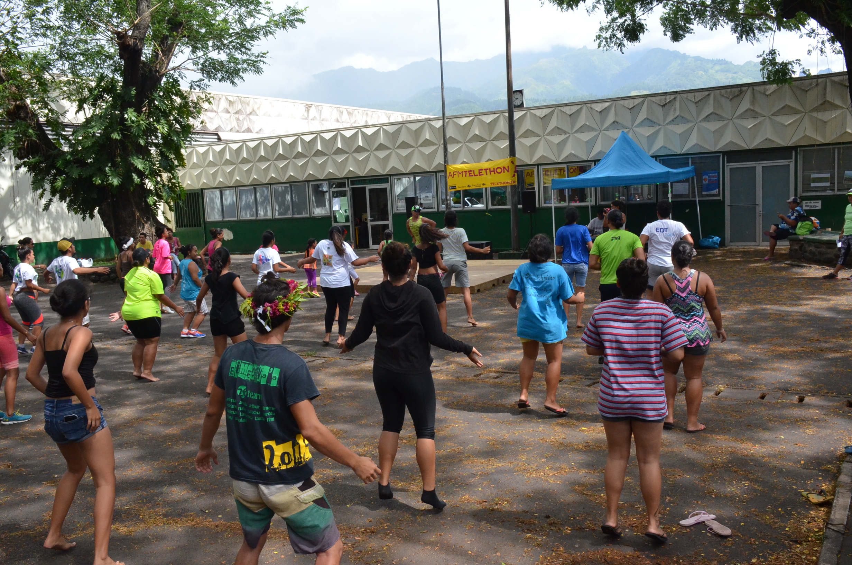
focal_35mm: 34
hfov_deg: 55.2
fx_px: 815
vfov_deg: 38.2
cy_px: 282
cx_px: 426
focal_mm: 23
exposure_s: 1/800
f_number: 14
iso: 2000
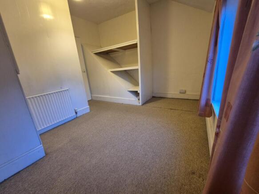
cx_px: 130
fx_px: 97
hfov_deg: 106.2
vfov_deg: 89.9
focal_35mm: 13
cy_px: 97
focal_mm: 2.2
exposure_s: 1/50
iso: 640
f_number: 2.2
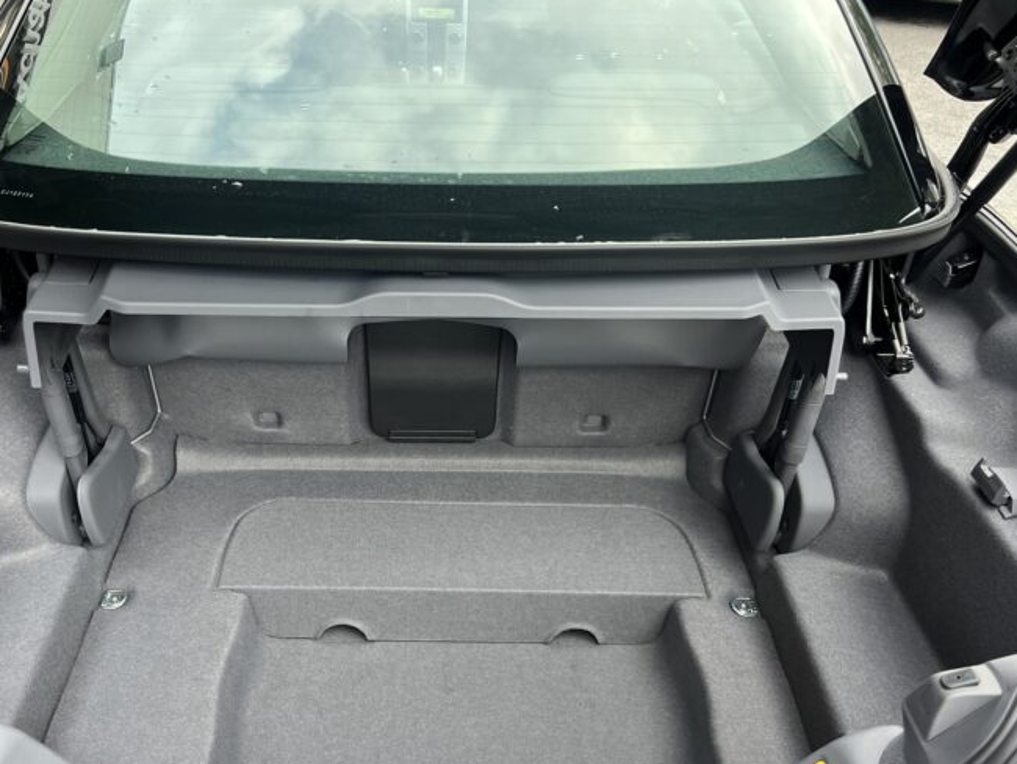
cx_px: 438
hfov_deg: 56.6
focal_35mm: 32
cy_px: 454
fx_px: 940
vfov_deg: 44.0
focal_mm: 5.7
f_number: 1.5
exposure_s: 1/112
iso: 125
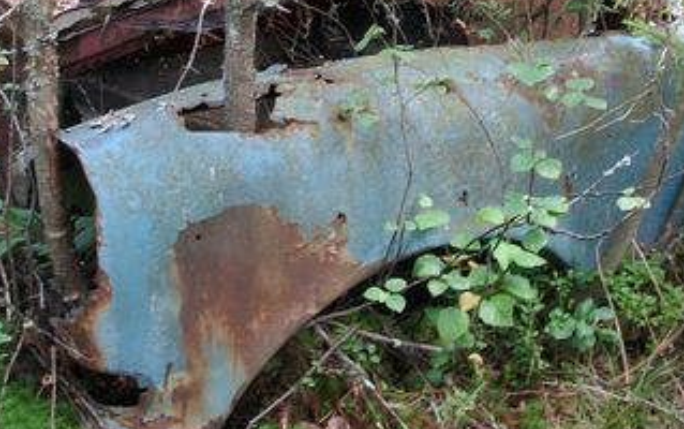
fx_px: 1269
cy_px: 71
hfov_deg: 30.2
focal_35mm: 68
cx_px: 313
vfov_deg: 19.0
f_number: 2.9
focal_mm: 5.7
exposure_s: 1/40
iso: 94
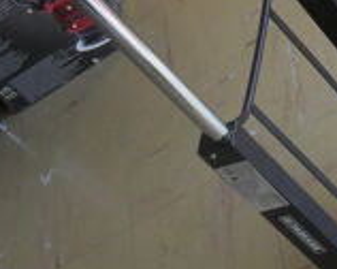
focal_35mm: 104
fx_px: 1036
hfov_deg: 17.2
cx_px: 461
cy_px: 41
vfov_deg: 14.7
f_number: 2.8
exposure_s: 1/60
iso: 200
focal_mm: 6.2
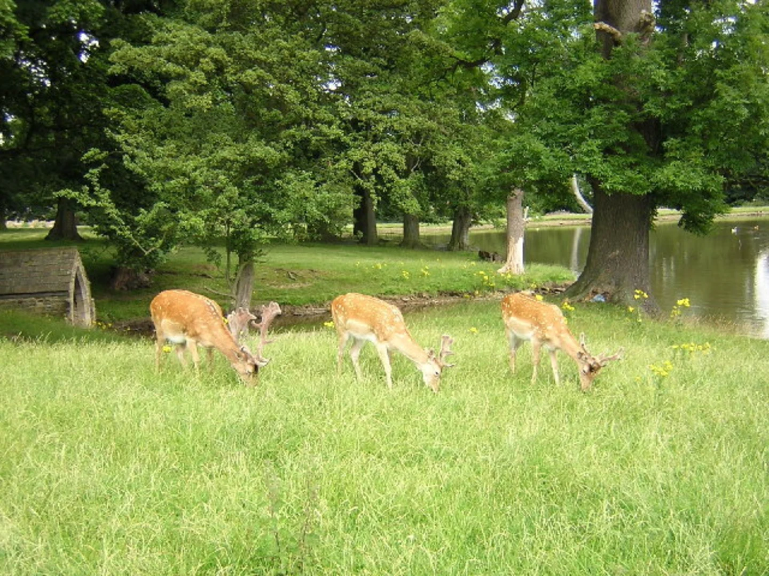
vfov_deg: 33.6
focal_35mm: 43
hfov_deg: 43.9
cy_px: 288
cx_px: 384
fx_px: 955
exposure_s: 1/196
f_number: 2.8
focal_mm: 5.6
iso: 100
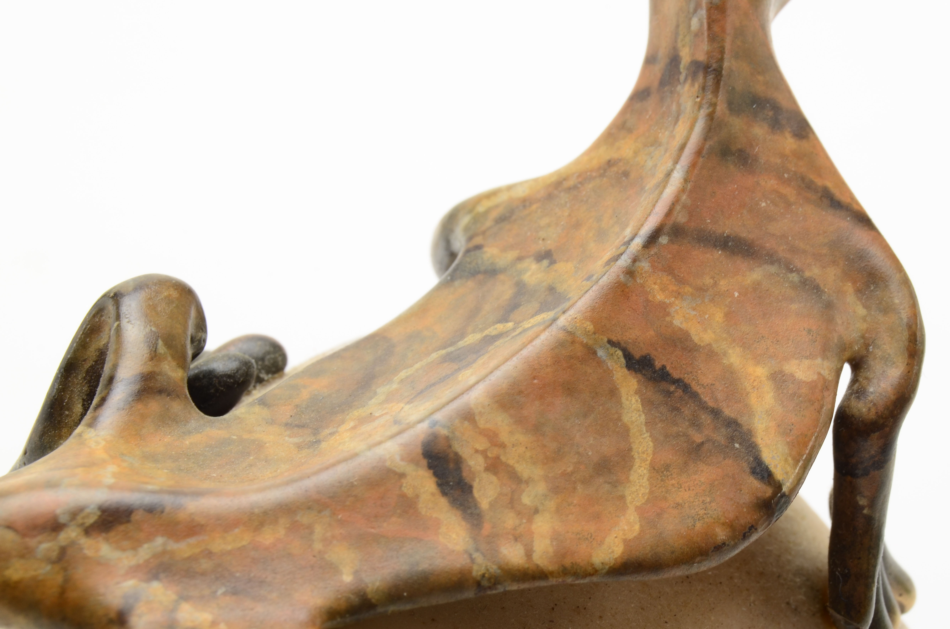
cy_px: 314
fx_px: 2173
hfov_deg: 24.7
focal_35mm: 82
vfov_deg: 16.5
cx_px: 475
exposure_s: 1/160
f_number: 18
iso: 100
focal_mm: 55
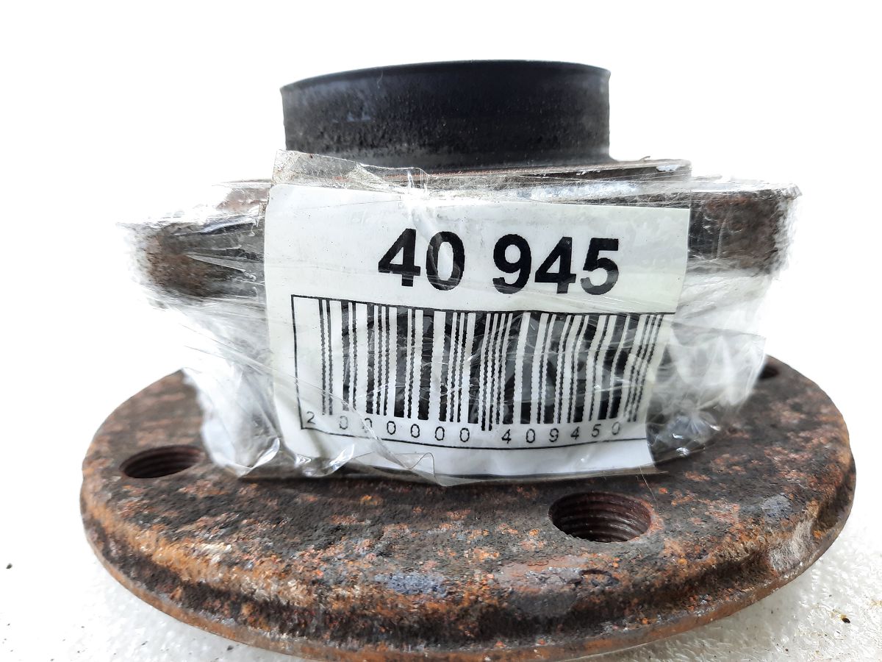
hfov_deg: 69.4
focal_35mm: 25
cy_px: 331
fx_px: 637
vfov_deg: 54.9
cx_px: 441
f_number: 2
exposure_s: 1/50
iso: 160
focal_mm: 4.6
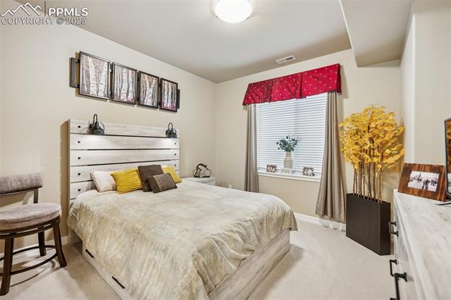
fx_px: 188
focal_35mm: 15
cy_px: 150
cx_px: 226
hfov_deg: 100.4
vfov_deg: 77.3
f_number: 2.8
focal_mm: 15
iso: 400
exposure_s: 1/25
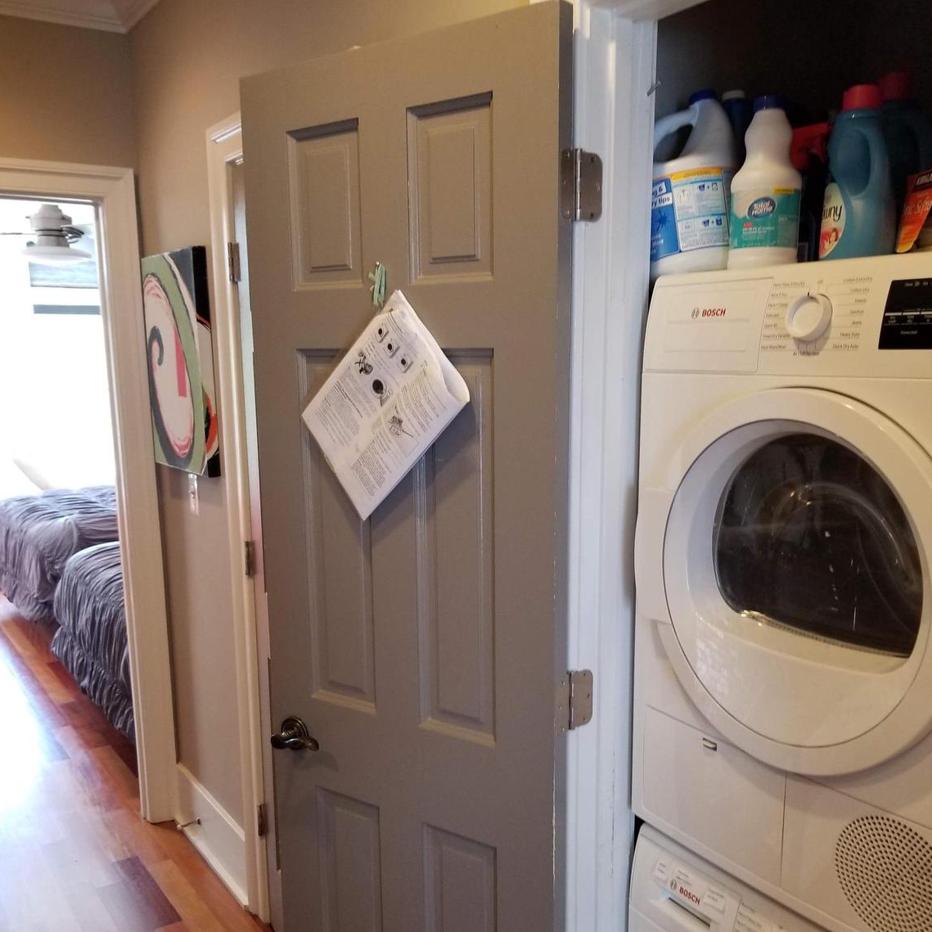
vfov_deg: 52.4
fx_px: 944
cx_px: 462
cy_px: 532
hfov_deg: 52.5
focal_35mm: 31
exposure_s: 1/40
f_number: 1.7
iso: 160
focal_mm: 4.3
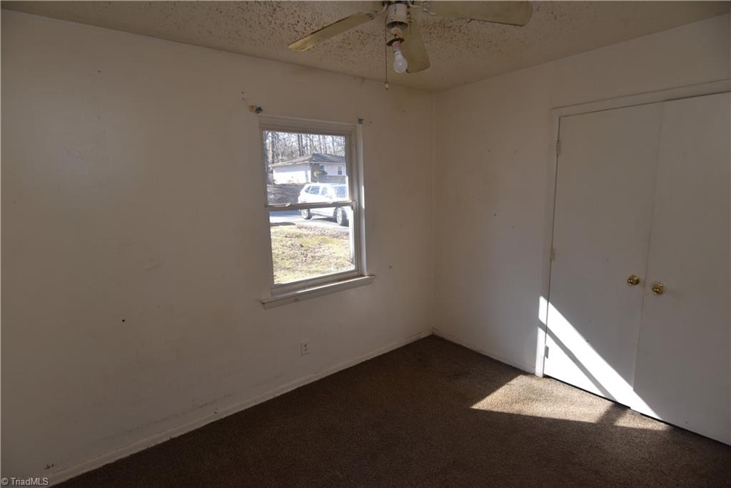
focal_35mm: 17
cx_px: 366
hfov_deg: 93.3
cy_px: 244
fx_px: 345
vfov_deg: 70.5
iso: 640
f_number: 6.3
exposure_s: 1/160
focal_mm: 17
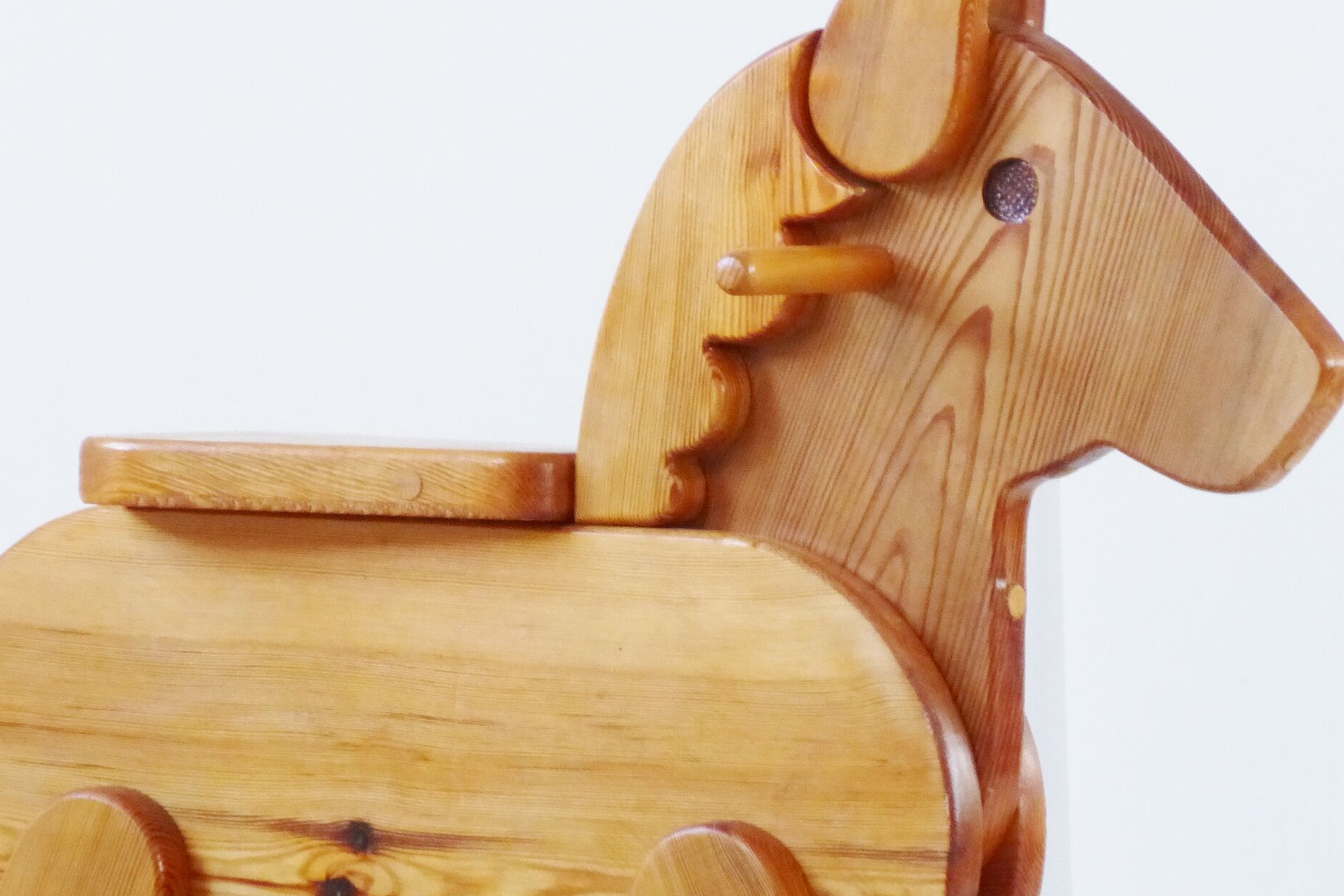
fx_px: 14596
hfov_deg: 5.3
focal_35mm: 391
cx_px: 481
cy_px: 531
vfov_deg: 3.5
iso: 400
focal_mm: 44.4
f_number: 5.7
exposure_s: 1/30
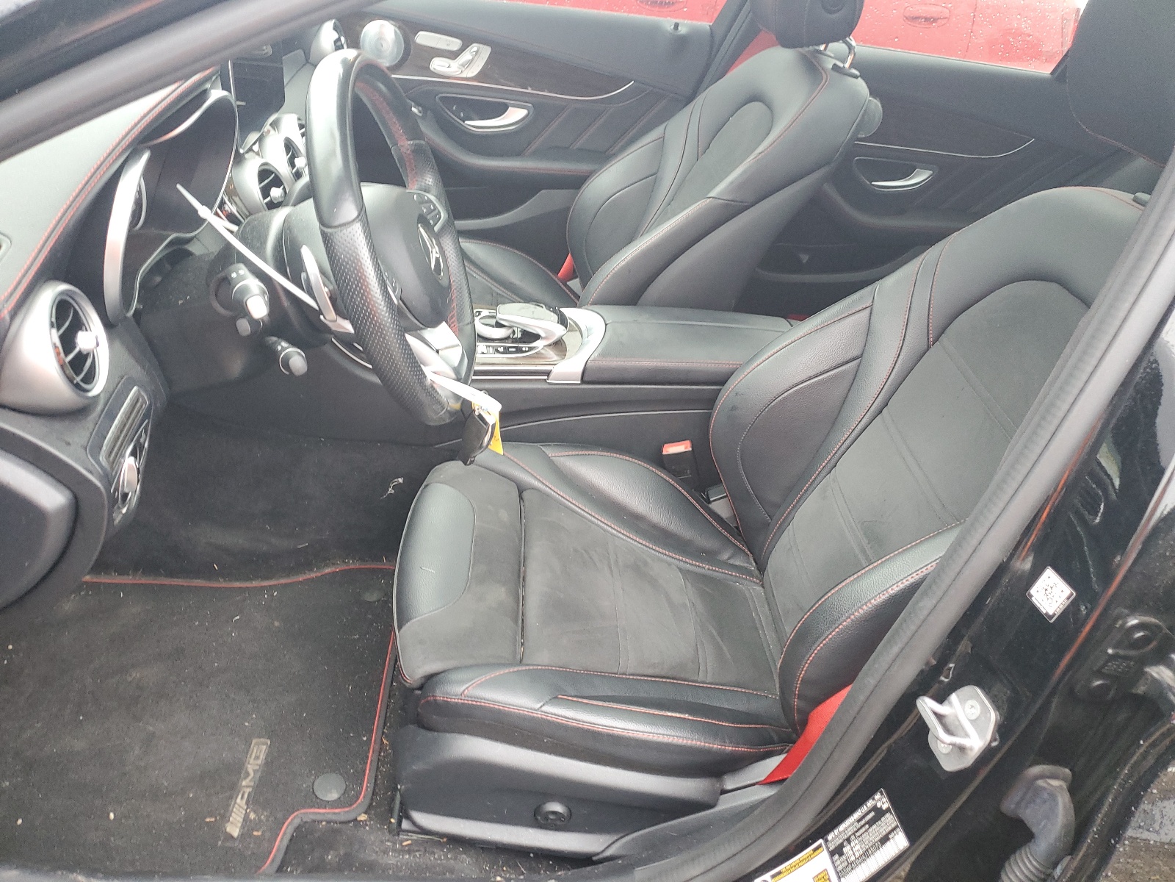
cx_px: 588
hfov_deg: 67.3
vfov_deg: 53.1
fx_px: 883
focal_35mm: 26
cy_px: 441
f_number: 1.5
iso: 155
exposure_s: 1/60.2
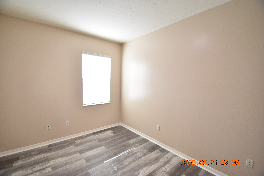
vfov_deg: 77.3
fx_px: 110
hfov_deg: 100.4
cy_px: 88
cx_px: 132
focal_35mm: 15
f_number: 3.5
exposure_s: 1/250
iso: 800
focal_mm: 10
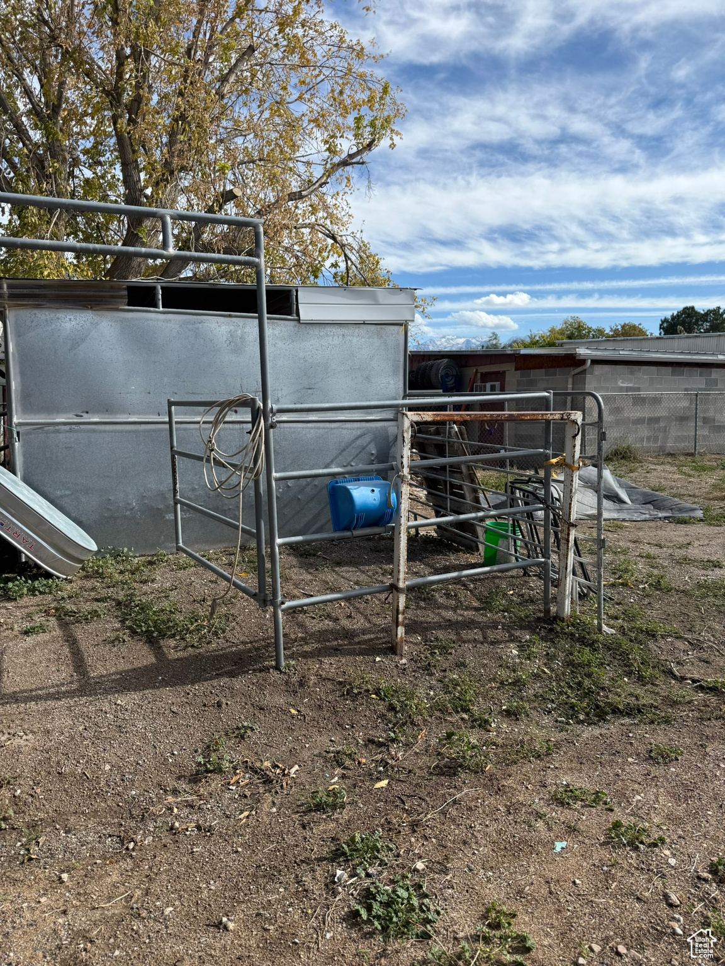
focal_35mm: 24
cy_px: 483
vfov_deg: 71.6
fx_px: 670
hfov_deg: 56.8
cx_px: 362
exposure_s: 1/3759
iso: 80
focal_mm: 6.76
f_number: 1.78
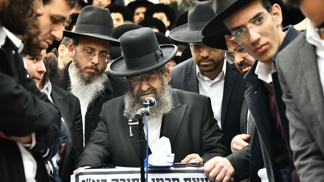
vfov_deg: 11.5
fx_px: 902
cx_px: 162
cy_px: 81
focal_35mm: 105
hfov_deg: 20.4
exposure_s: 1/250
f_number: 5.6
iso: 1250
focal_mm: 100
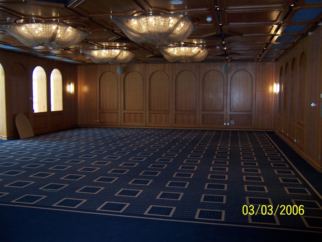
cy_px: 121
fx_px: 307
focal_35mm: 33
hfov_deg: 55.4
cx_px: 161
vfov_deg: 42.9
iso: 140
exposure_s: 1/60
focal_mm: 5.5
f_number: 2.8
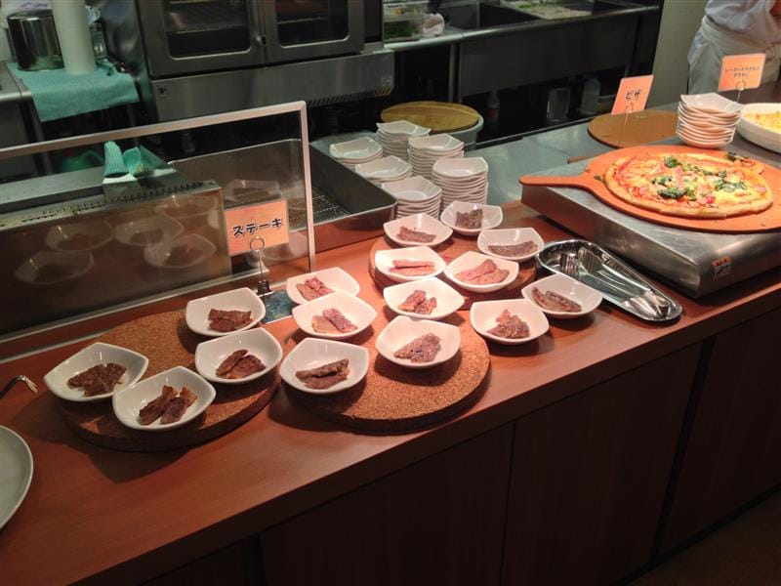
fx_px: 745
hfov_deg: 55.4
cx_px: 390
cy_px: 293
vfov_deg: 42.9
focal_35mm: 33
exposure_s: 1/60
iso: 50
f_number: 2.4
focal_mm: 4.13
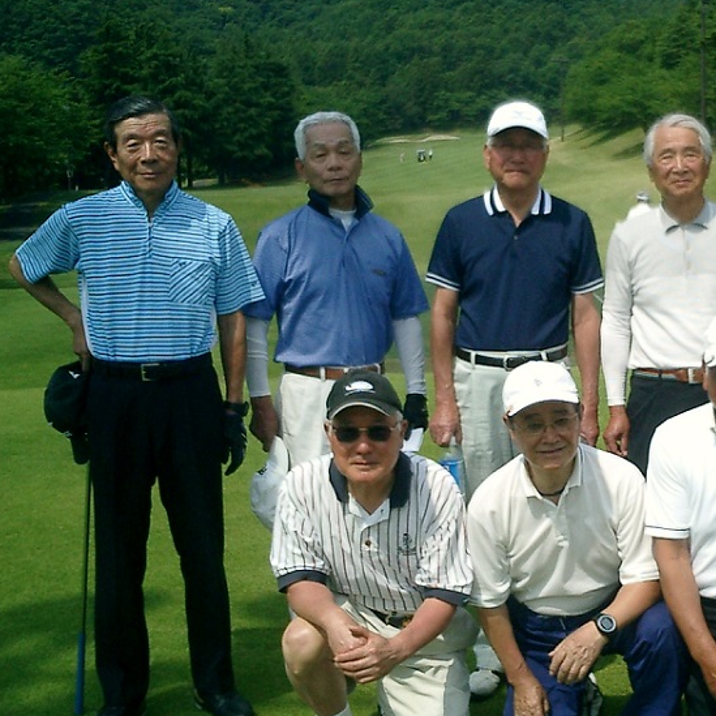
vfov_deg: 29.5
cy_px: 413
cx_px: 622
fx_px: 1357
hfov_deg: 28.6
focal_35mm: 58
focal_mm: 7.5
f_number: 3.2
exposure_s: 1/2500
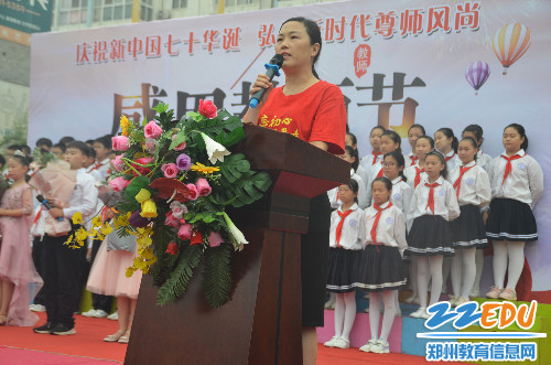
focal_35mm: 63
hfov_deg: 32.0
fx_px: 962
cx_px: 276
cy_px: 182
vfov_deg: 21.5
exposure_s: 1/100
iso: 400
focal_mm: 42
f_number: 4.5
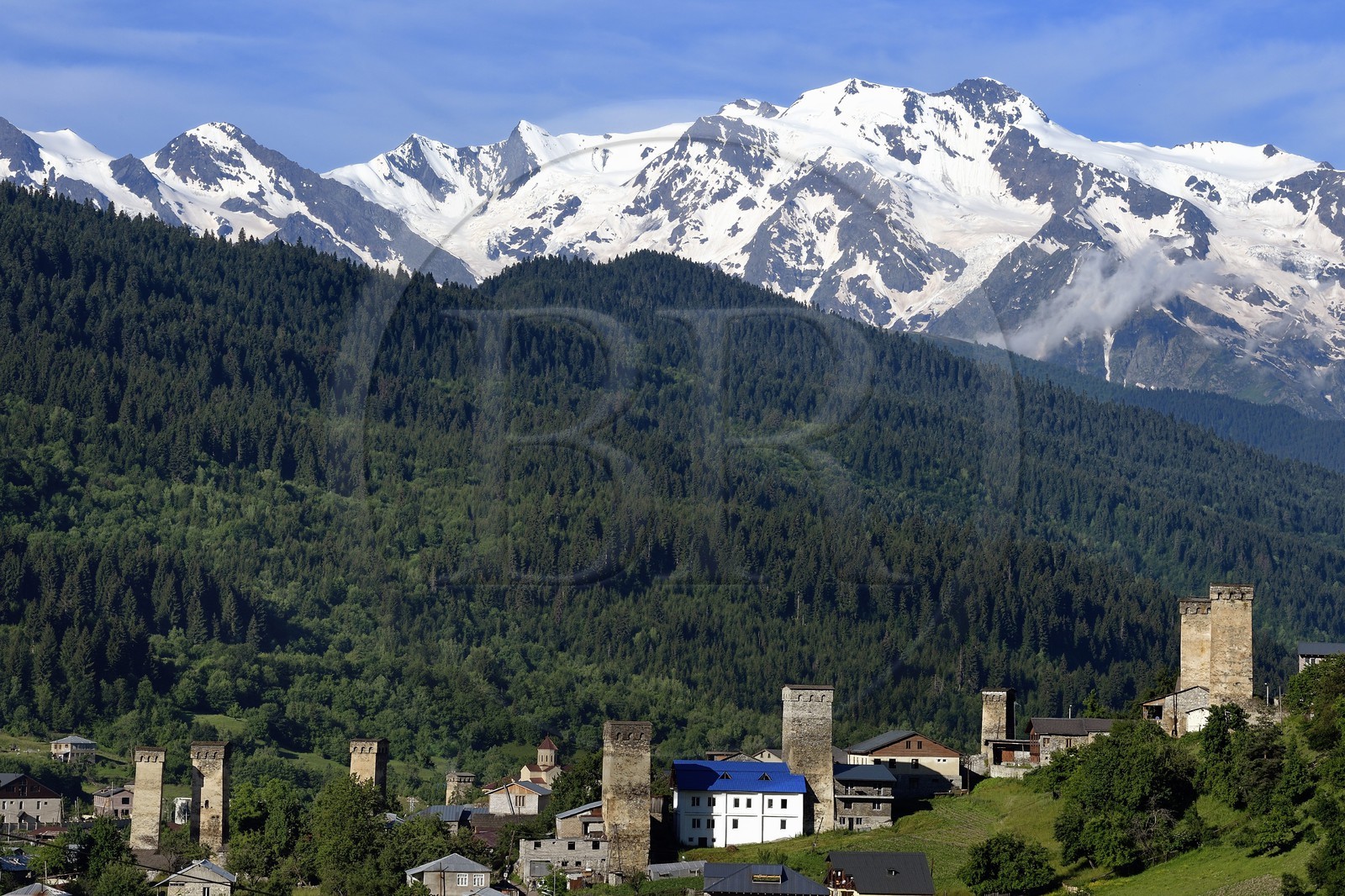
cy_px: 448
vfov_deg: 10.5
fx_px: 4856
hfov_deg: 15.8
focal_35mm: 130
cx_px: 672
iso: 200
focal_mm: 130
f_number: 13
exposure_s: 1/250
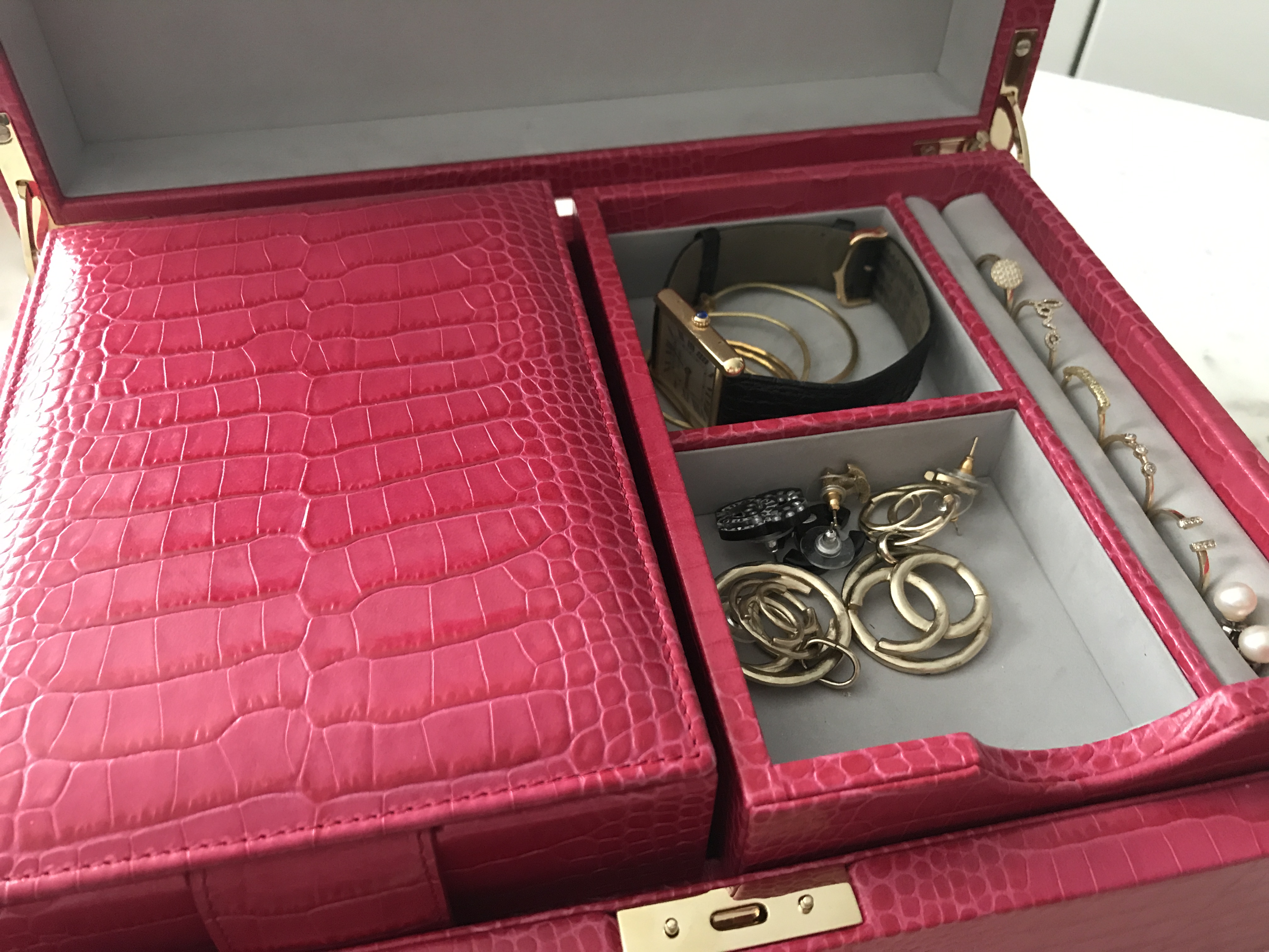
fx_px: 1026
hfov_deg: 63.4
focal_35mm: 28
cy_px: 476
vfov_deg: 49.7
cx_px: 634
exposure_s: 1/15
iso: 64
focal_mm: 3.99
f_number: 1.8
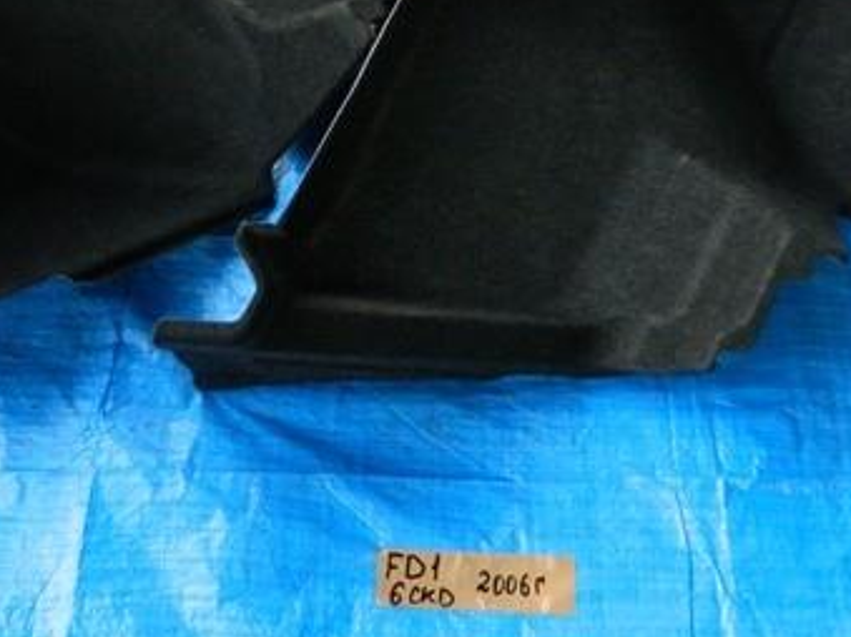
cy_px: -3
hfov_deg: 32.7
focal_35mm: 59
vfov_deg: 23.7
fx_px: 1450
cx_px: 394
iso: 360
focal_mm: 4.5
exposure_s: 1/250
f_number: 3.1
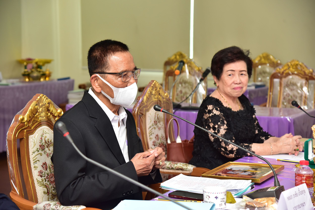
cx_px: 158
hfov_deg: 23.6
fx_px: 753
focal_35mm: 86
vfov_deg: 15.9
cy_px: 105
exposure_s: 1/100
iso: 1000
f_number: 5.6
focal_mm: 86
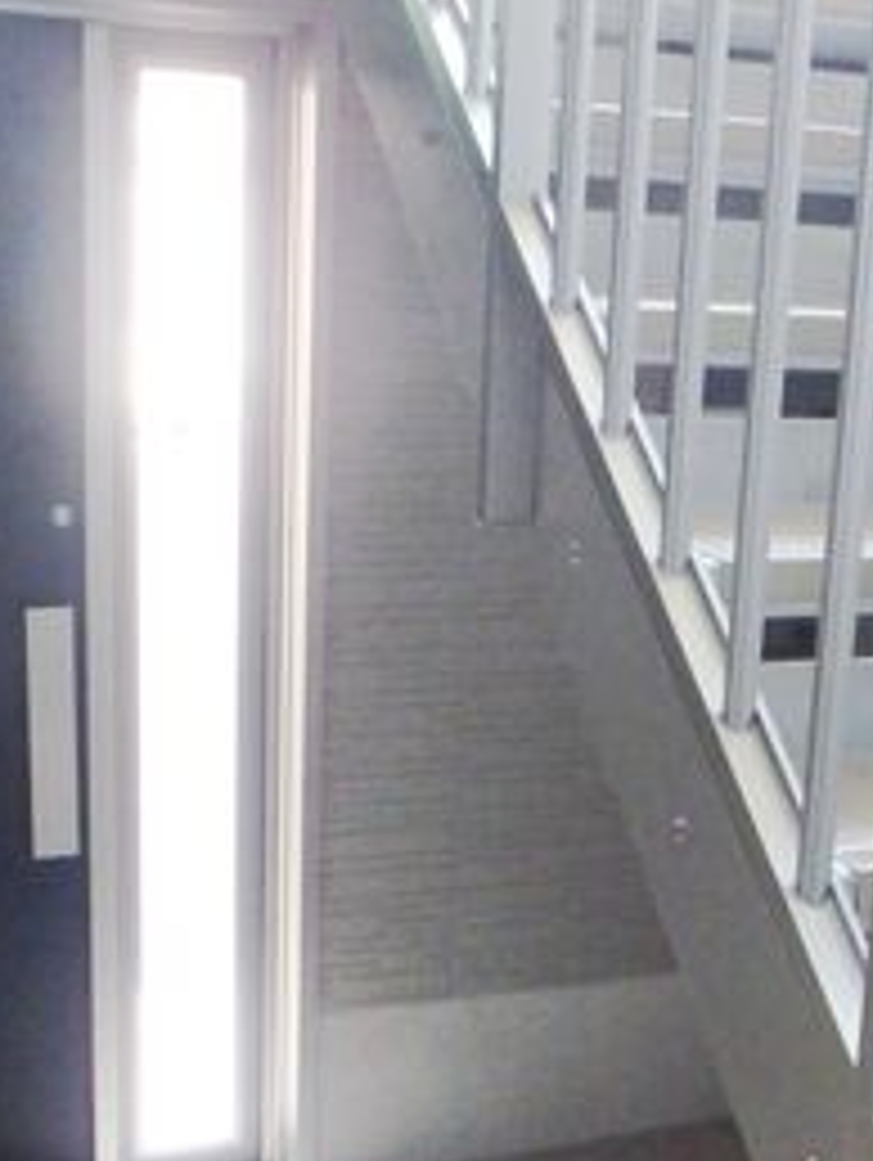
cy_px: 706
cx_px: 477
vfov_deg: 36.6
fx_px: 1746
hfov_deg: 28.1
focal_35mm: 52
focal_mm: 3.7
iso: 800
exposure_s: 1/20
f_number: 3.5
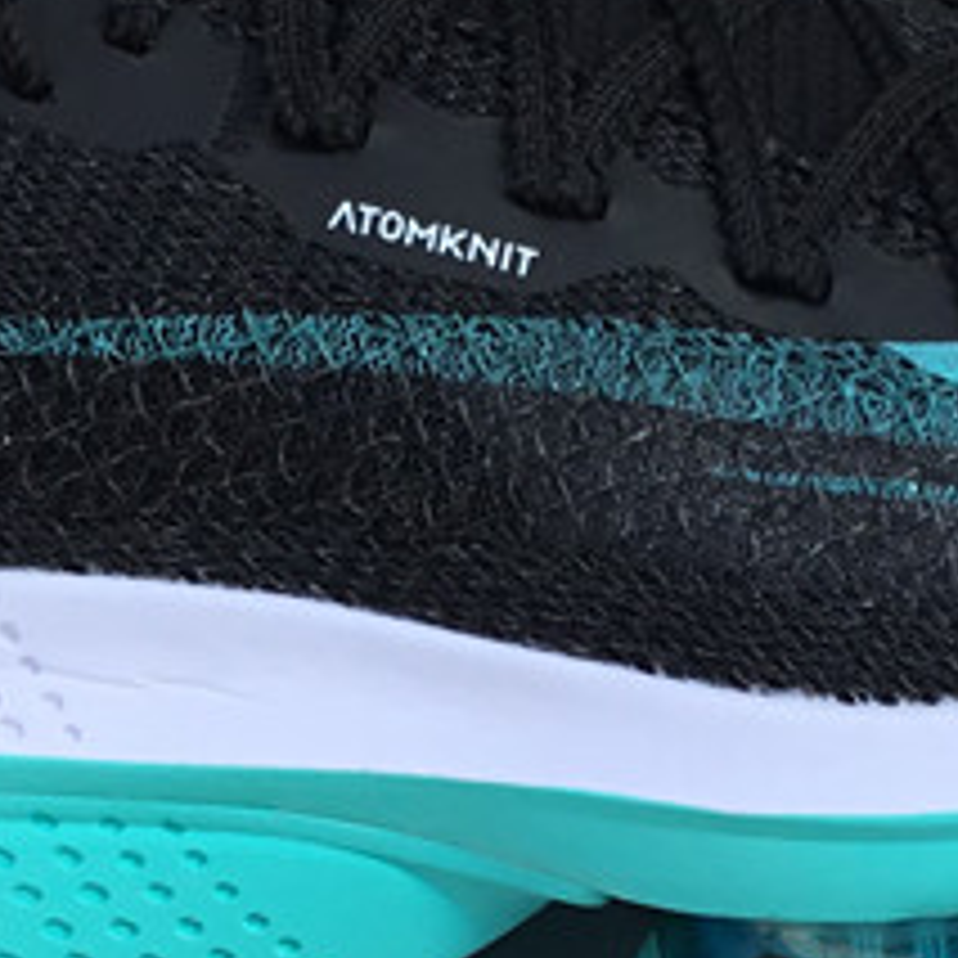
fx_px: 3632
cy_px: 803
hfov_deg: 15.0
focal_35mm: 116
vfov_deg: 14.9
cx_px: 504
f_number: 2.4
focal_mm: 3.3
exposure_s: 1/347
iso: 25
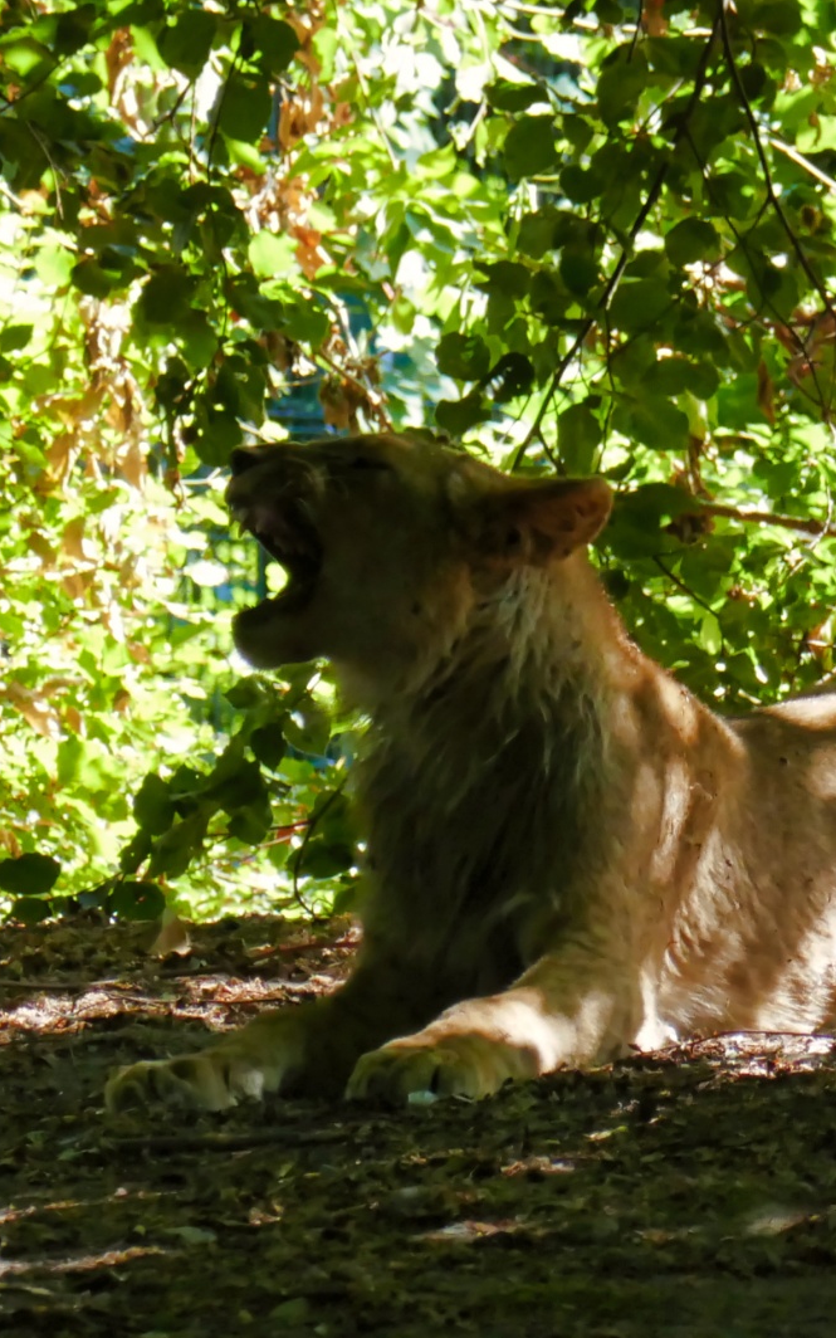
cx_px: 798
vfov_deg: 3.9
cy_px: 669
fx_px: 19612
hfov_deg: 2.4
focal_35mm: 538
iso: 2000
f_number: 5.9
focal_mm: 91
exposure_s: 1/500
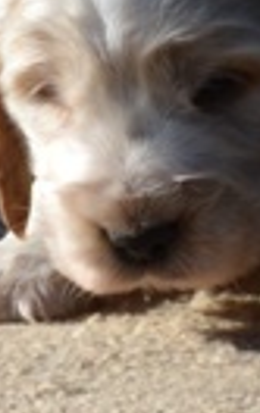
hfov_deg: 5.6
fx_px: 2506
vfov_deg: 9.3
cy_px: -136
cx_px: 699
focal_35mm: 222
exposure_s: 1/1250
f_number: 5.6
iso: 400
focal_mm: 24
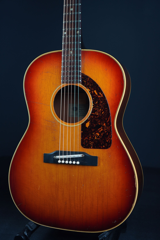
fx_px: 350
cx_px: 80
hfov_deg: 25.8
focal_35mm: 52
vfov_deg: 37.9
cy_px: 120
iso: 100
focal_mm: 35
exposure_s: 1/100
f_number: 2.2
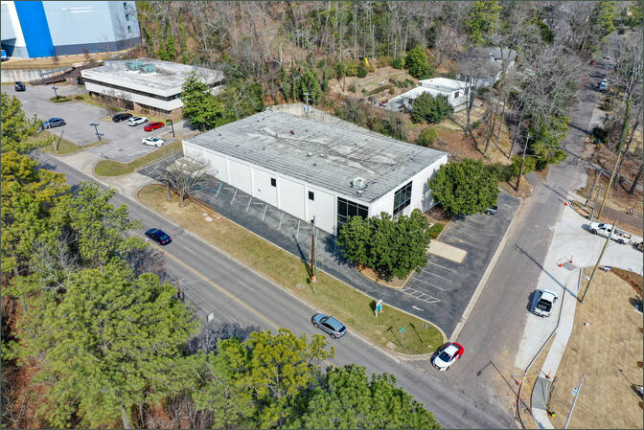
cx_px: 322
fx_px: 501
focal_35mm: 28
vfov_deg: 46.5
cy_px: 215
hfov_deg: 65.4
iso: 100
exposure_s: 1/320
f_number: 5.6
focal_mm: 10.26
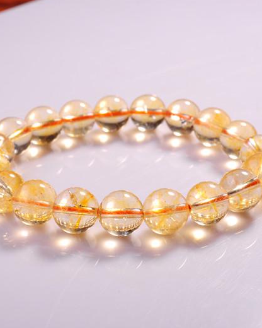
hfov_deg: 20.2
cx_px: 125
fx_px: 734
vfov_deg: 25.2
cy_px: 164
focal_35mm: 76
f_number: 13
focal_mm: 35
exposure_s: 1/125
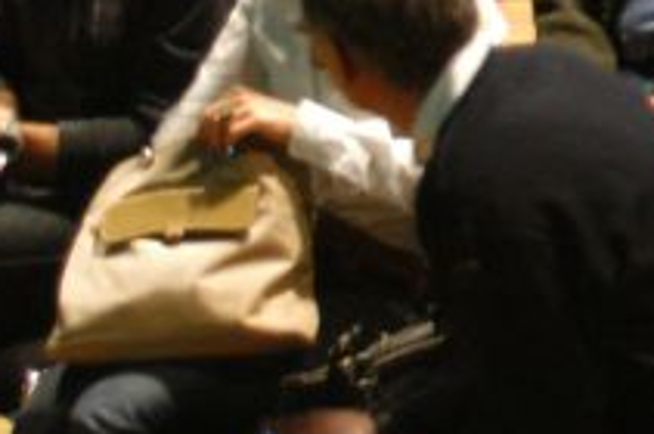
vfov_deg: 6.6
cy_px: -361
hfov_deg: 9.6
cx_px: 1172
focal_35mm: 204
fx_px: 3700
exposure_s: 1/8
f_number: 2.8
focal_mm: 28
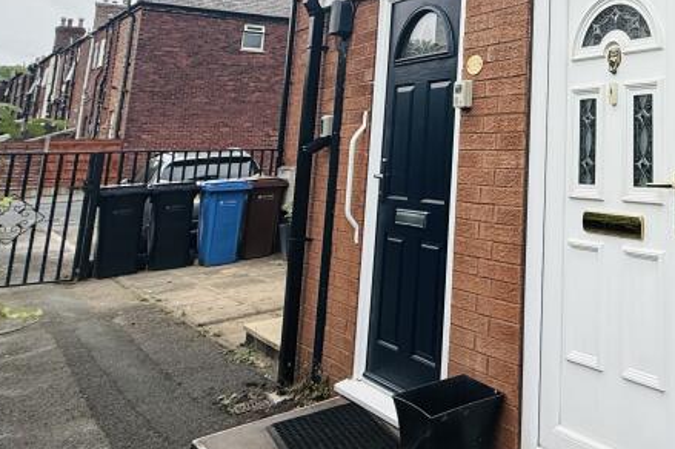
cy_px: 31
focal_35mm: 34
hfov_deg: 45.9
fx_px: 637
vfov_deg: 36.1
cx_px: 690
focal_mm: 2.22
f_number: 2.2
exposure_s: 1/644
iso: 64
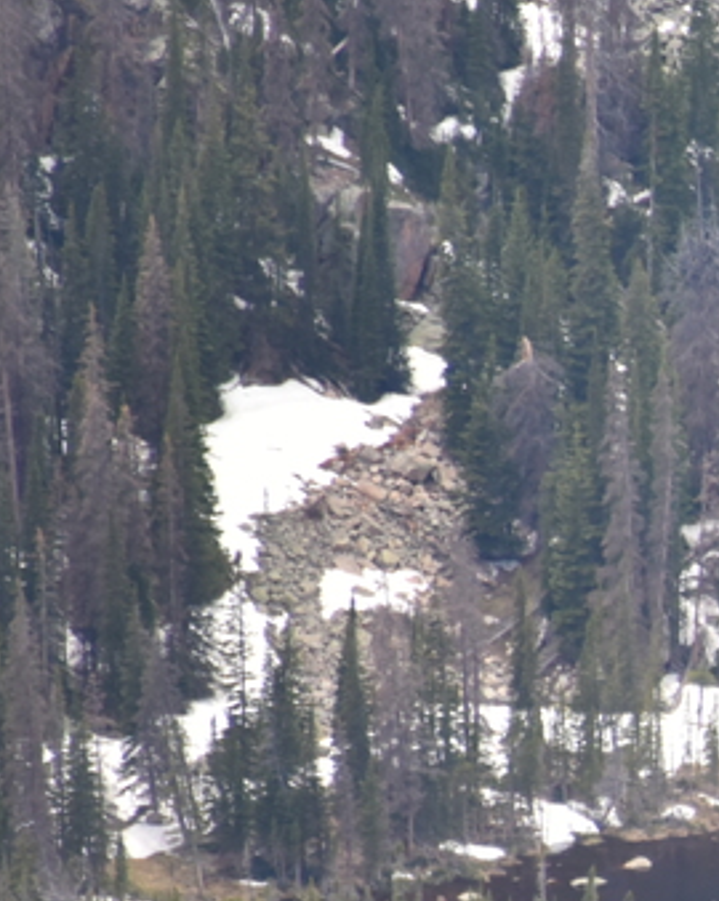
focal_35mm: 1067
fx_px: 28407
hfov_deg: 1.4
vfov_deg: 1.8
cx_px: 1651
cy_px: 696
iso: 1000
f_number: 5.6
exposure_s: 1/640
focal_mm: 300
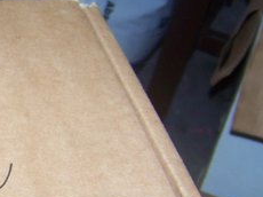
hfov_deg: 14.3
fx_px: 941
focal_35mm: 124
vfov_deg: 11.9
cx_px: -189
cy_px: 159
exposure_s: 1/30
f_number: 2.8
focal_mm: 5.85
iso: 64
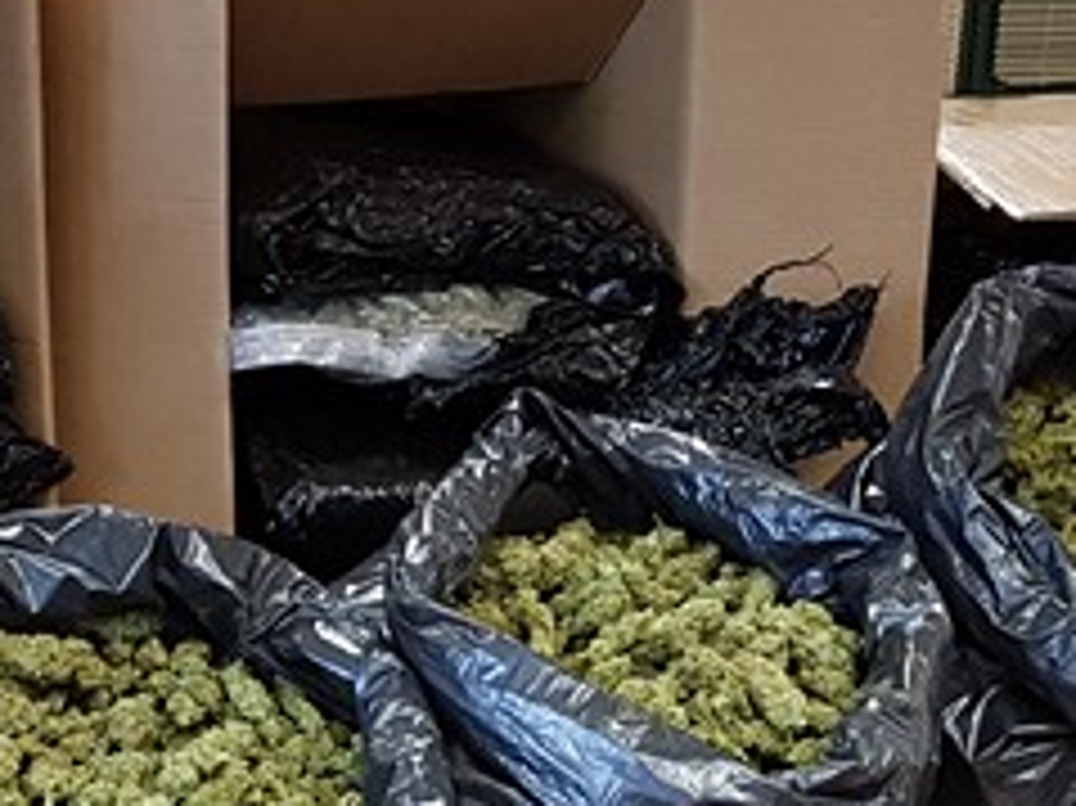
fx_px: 2703
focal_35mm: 87
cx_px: 221
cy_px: 1000
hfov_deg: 22.2
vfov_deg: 16.2
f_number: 1.7
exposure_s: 1/33
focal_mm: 4.2
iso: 160
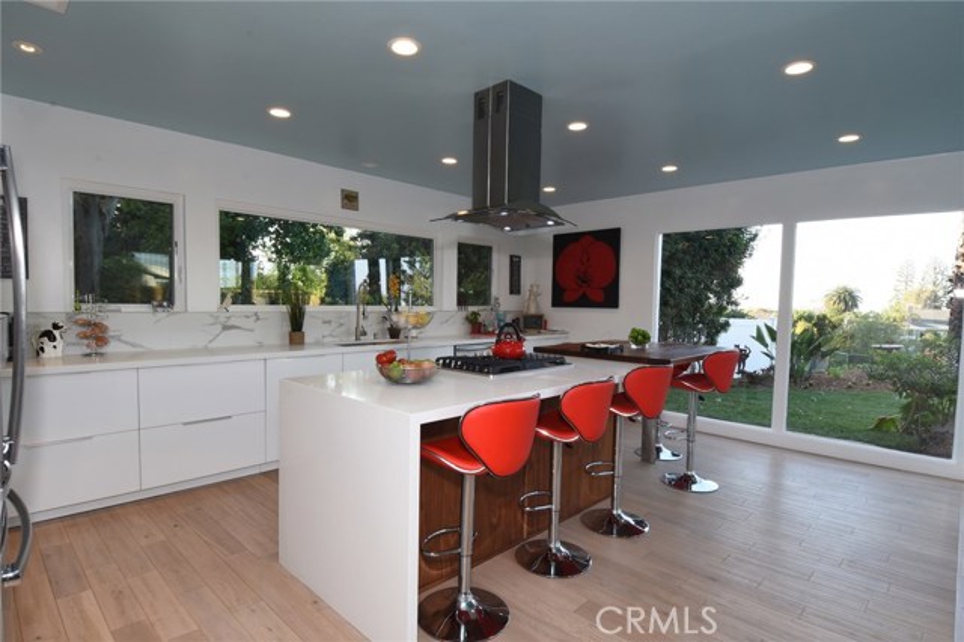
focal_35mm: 18
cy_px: 321
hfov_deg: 90.0
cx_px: 482
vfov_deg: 67.3
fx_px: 482
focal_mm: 12
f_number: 14
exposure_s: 1/20
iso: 320
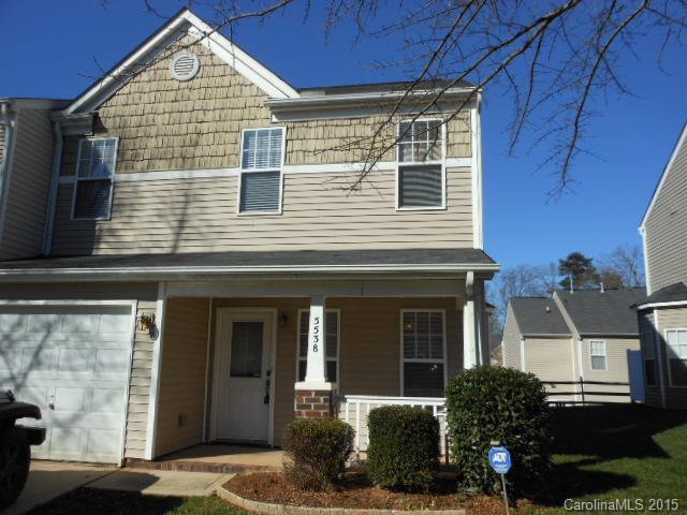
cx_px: 344
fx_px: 556
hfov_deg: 63.4
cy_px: 258
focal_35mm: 28
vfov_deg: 49.7
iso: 80
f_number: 3.7
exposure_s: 1/1250
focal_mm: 5
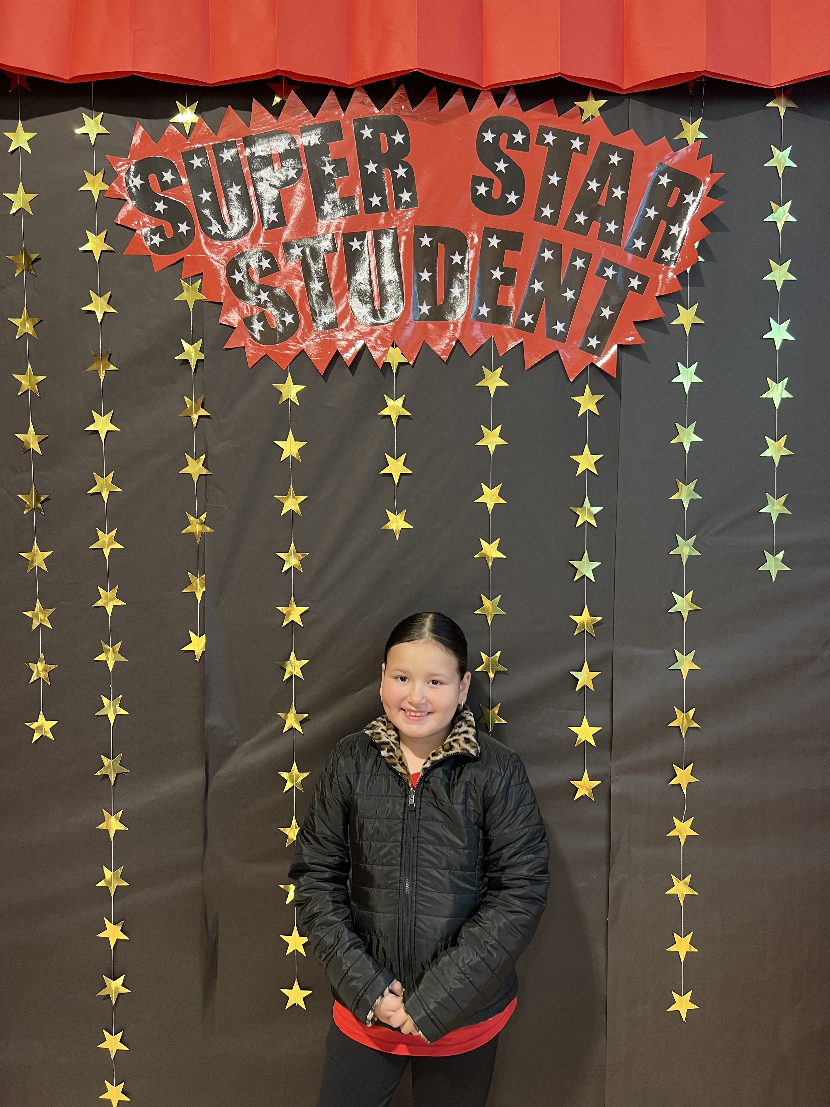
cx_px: 415
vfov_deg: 67.3
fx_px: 831
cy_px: 554
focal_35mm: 26
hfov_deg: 53.1
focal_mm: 5.7
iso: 100
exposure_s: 1/60
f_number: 1.5
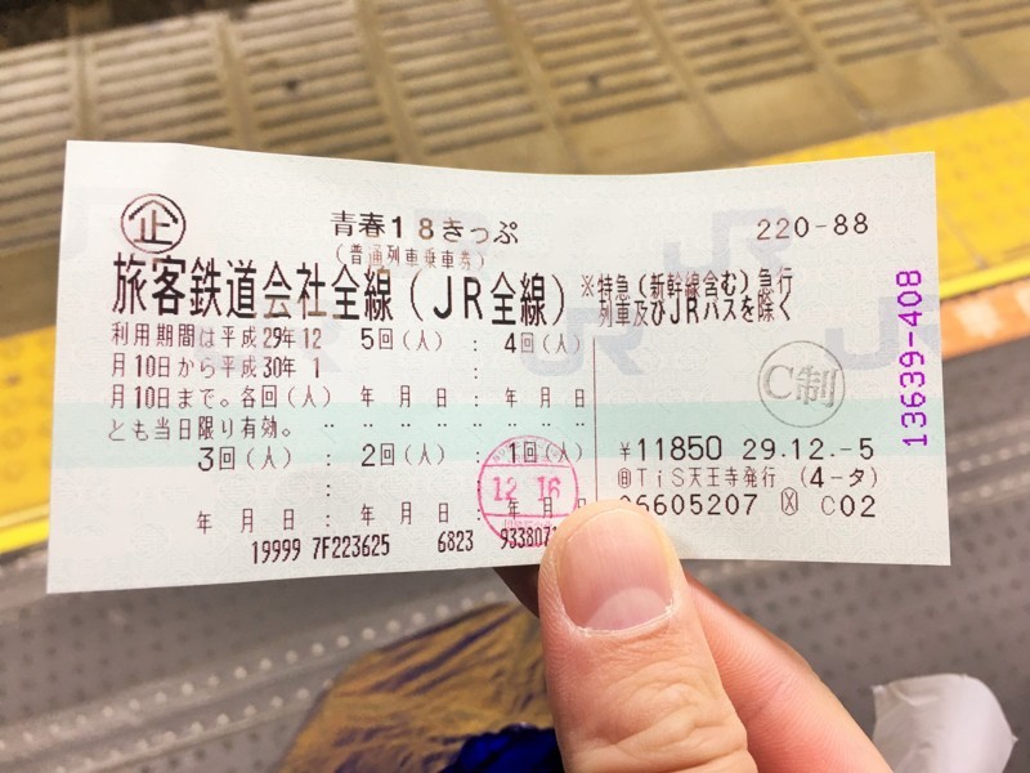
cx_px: 515
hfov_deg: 61.7
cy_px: 386
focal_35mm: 29
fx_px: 863
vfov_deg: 48.2
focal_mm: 4.15
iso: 40
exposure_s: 1/15
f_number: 2.2
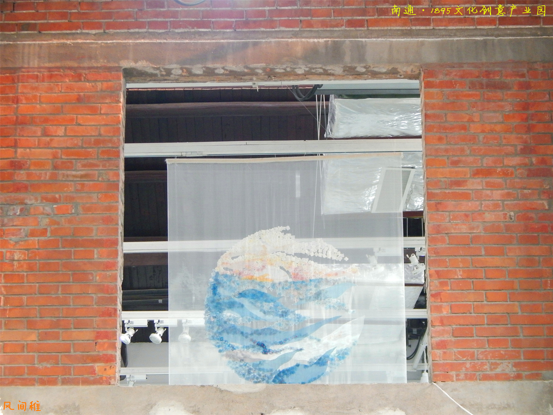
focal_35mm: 94
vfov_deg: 15.7
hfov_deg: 20.9
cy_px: 208
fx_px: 1502
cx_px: 276
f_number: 4.4
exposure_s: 1/25
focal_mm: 16.6
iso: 400
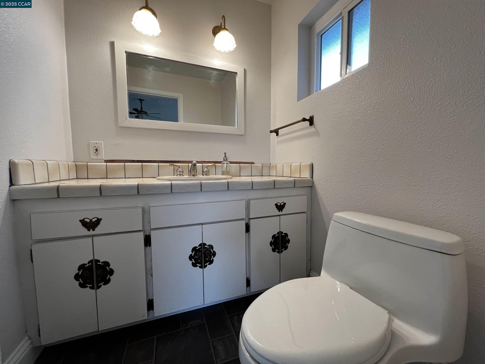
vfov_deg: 89.9
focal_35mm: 13
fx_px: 182
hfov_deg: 106.2
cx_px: 242
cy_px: 182
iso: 160
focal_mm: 1.57
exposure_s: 1/120
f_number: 1.8
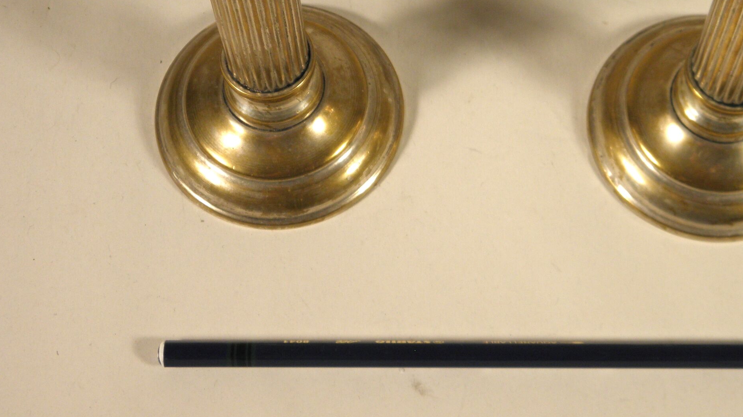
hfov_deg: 29.9
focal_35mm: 70
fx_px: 1379
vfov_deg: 17.1
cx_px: 499
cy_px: 103
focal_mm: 8.6
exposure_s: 1/60
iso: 100
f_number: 3.9
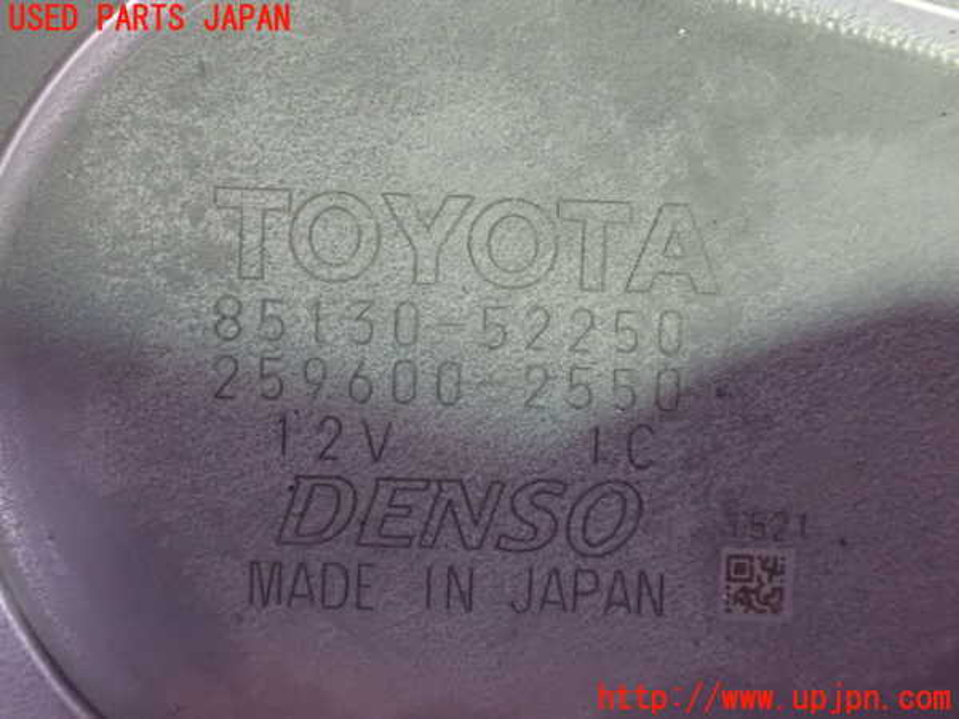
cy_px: 360
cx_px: 480
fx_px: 1385
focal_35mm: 50
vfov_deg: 29.1
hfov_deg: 38.2
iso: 1600
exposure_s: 1/40
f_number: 3.2
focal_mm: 9.01
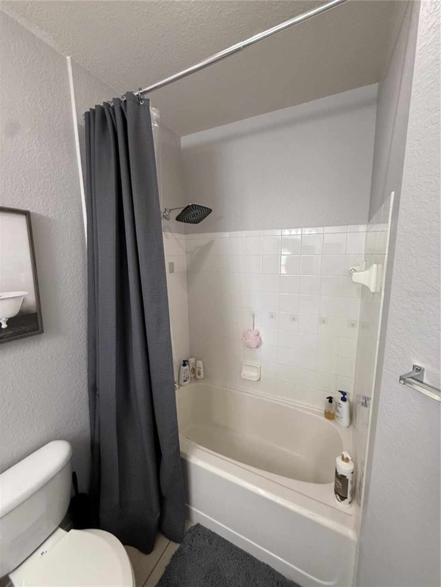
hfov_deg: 85.7
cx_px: 220
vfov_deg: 102.1
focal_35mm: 14
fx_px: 238
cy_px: 294
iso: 400
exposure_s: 1/60
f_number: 2.2
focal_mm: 2.22
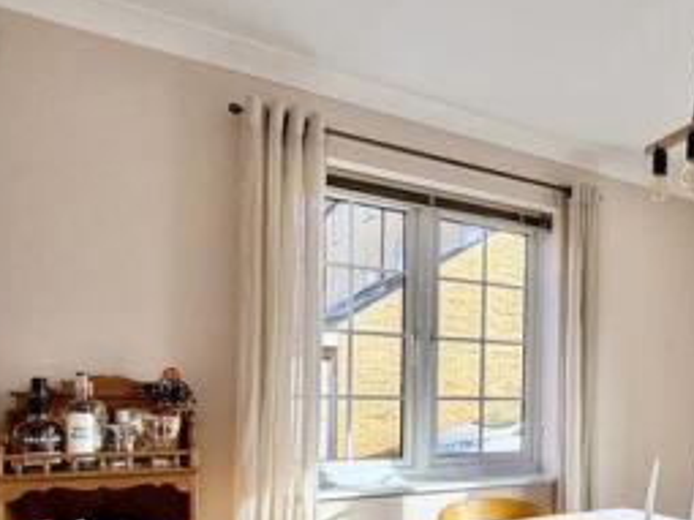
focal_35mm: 32
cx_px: 674
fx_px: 641
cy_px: 407
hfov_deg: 48.2
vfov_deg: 42.4
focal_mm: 2.22
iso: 50
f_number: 2.2
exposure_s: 1/181
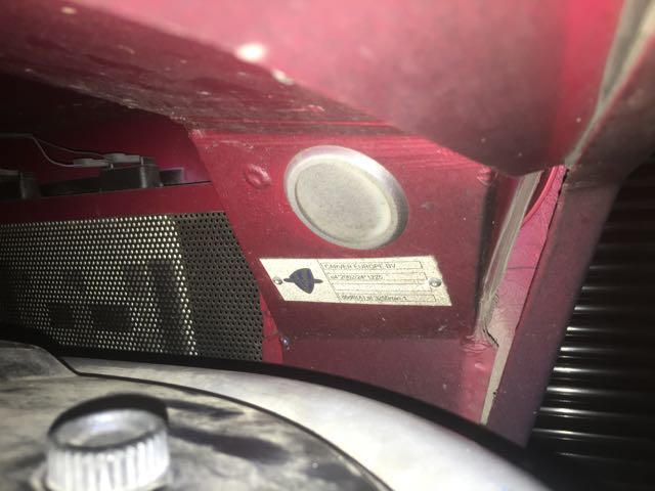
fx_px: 549
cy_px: 246
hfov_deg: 61.7
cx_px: 328
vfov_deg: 48.2
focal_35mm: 29
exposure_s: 1/17
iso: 64
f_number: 2.2
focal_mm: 4.15
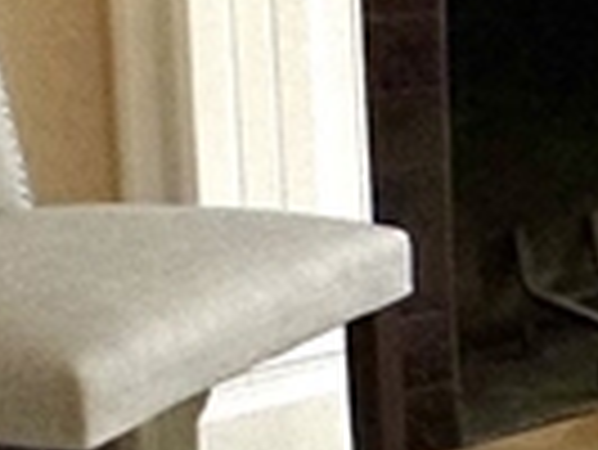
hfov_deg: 11.4
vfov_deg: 13.3
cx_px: 1763
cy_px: -99
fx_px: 1867
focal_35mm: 108
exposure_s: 1/120
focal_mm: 2.22
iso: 200
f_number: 2.2
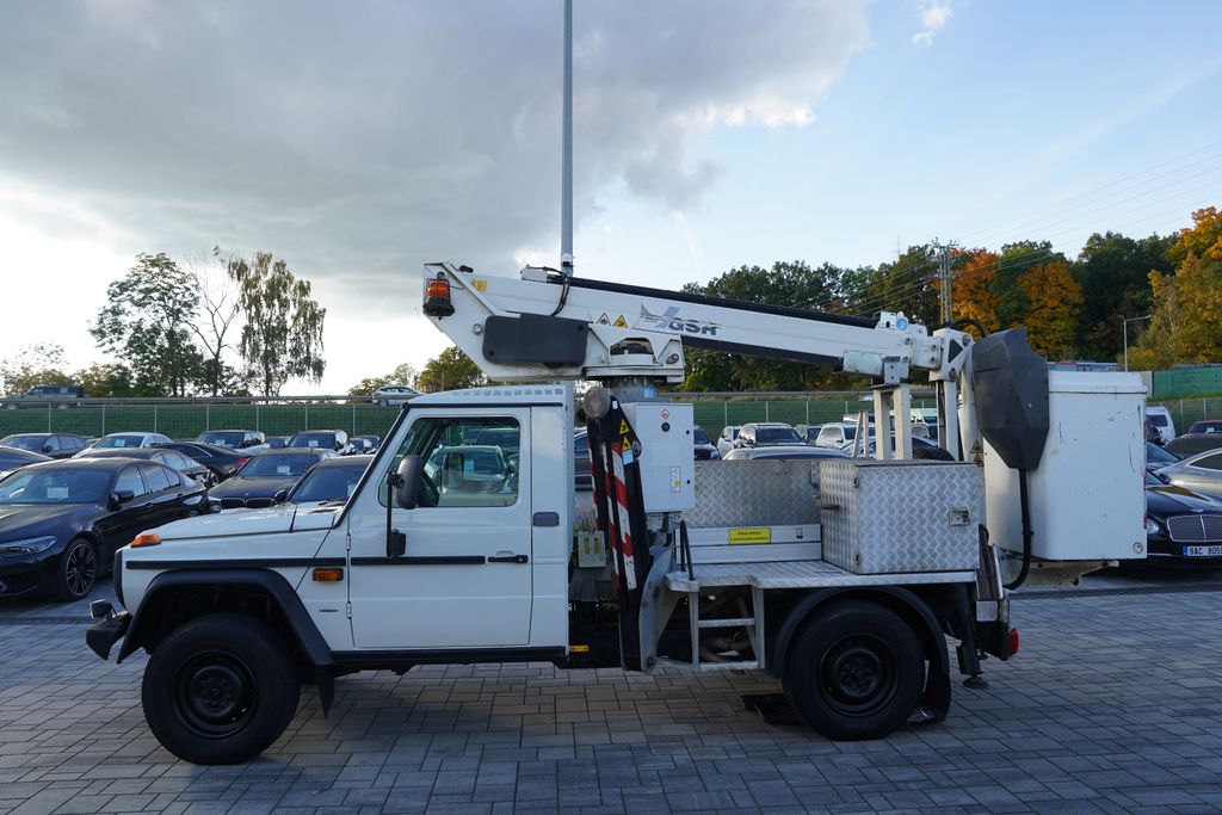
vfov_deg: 53.1
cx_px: 611
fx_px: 815
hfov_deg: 73.7
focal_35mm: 24
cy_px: 408
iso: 100
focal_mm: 24
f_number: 5.6
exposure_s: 1/125
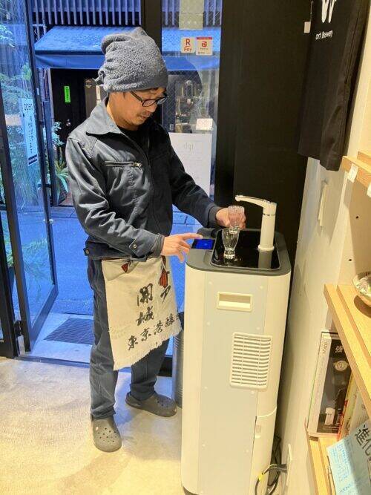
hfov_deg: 49.7
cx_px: 186
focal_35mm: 28
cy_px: 248
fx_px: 400
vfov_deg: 63.5
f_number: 1.8
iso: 320
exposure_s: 1/50
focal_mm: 3.99
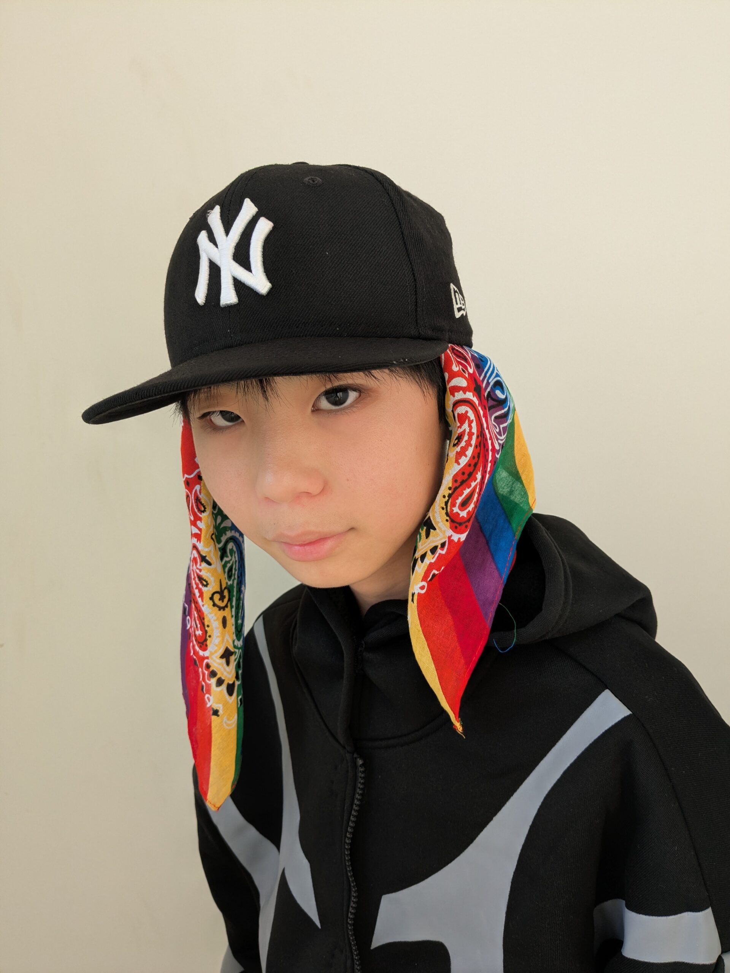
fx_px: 759
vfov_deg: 65.3
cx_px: 365
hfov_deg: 51.4
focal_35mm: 27
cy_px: 486
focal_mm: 4.38
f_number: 1.73
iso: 64
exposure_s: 1/410
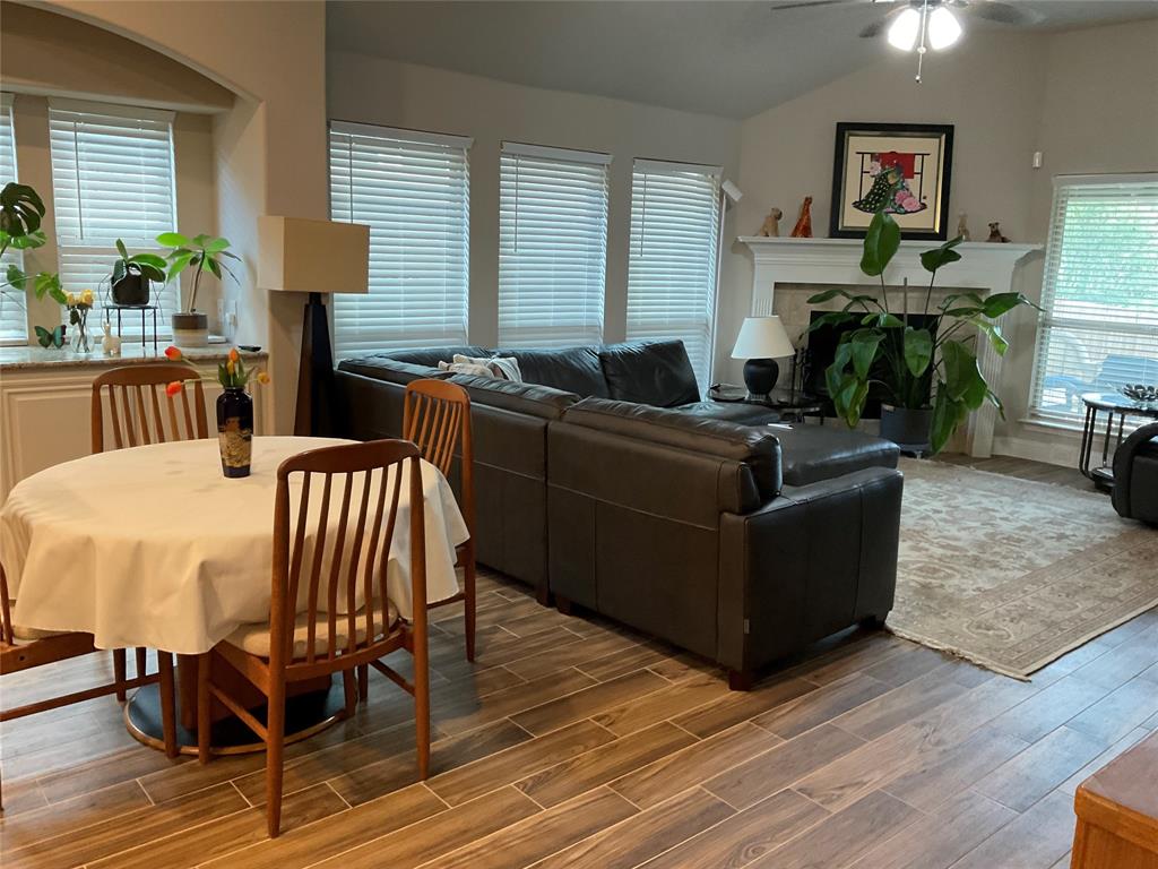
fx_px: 970
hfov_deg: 61.7
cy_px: 434
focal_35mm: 29
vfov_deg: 48.2
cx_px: 579
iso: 160
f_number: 1.8
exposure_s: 1/60
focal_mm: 3
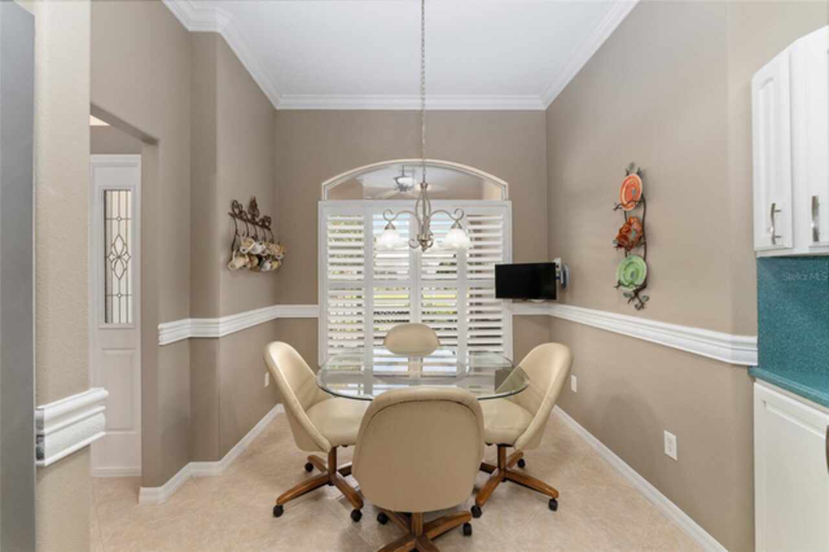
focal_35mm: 15
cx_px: 414
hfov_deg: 100.8
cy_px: 276
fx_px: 343
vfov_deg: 77.6
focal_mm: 14.9
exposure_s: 1/15
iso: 320
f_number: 8
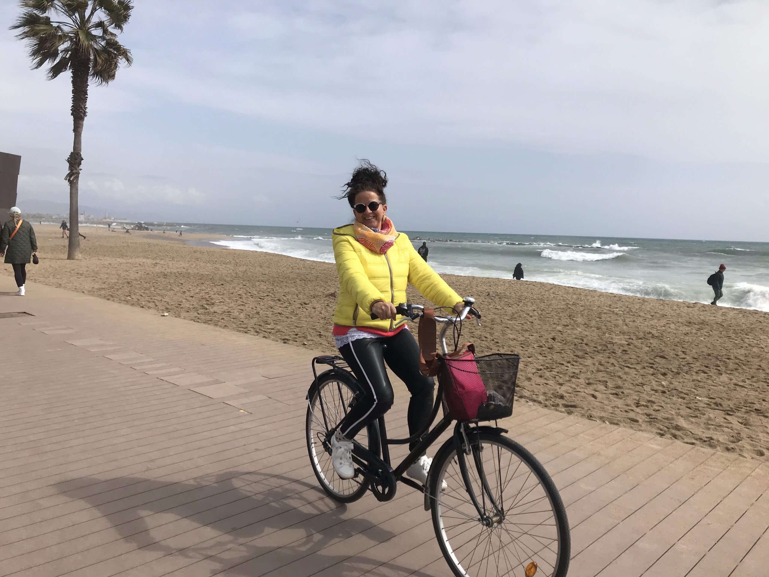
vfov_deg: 49.7
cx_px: 384
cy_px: 288
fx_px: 622
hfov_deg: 63.4
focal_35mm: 28
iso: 20
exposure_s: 1/4367
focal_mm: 3.99
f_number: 1.8
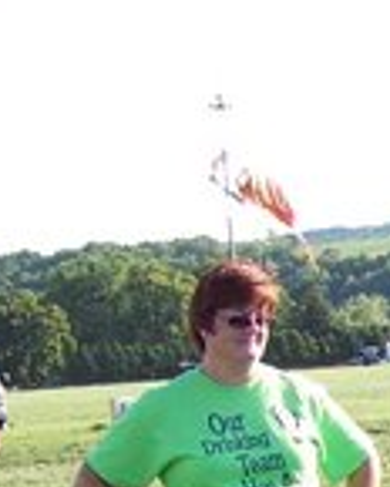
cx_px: 1056
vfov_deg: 10.8
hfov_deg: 8.0
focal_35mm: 174
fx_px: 2510
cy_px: 652
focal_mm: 5.85
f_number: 2.8
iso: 74
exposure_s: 1/400
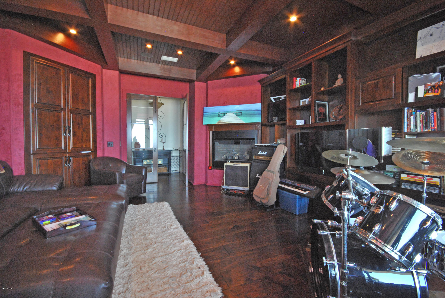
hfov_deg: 100.3
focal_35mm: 15
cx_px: 222
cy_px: 149
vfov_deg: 77.5
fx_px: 186
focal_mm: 10
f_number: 9
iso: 800
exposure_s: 1/8
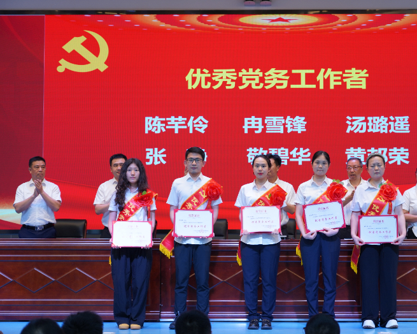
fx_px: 876
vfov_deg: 21.6
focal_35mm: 71
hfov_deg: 26.7
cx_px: 251
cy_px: 165
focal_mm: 62
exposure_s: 1/80
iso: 500
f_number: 4
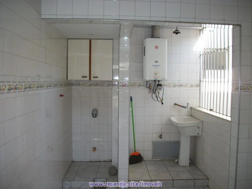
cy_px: 94
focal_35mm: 32
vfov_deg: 44.2
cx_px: 126
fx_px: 233
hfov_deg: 56.8
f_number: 2.9
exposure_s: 1/80
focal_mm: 5.7
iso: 80
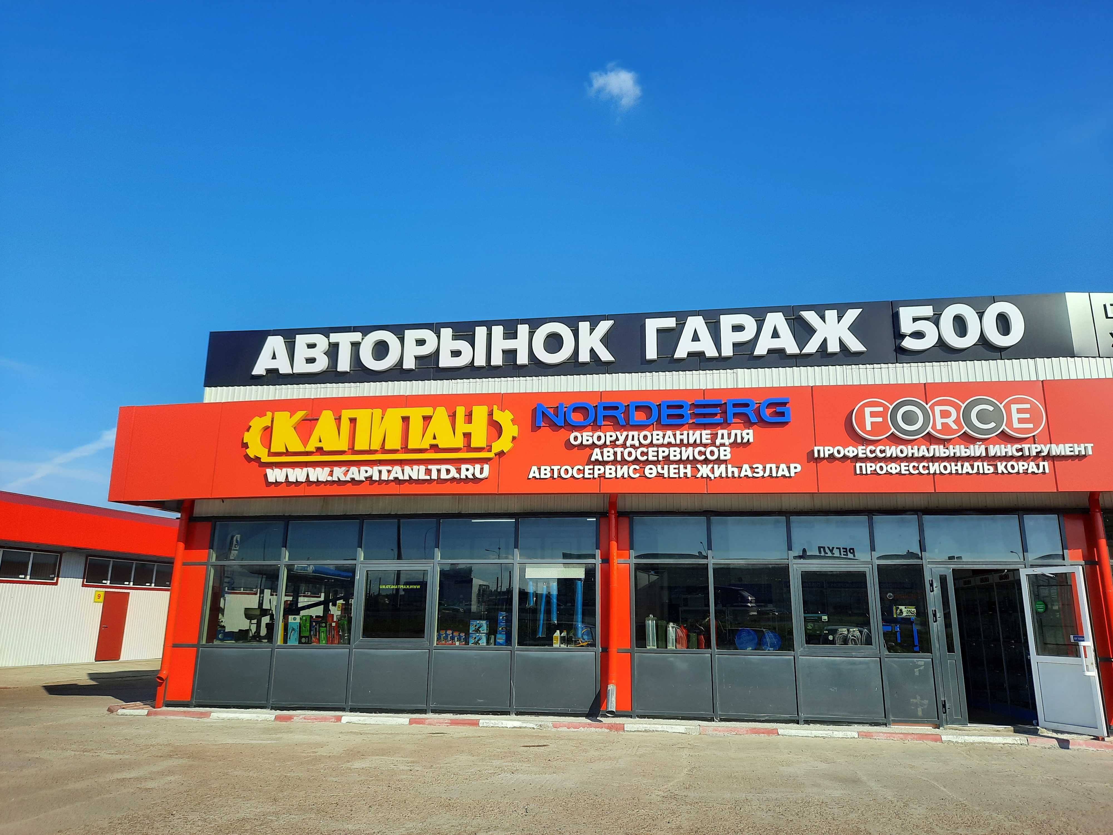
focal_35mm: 25
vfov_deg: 54.9
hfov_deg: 69.4
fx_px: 804
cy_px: 418
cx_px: 556
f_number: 2
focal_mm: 4.6
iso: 32
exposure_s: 1/1116
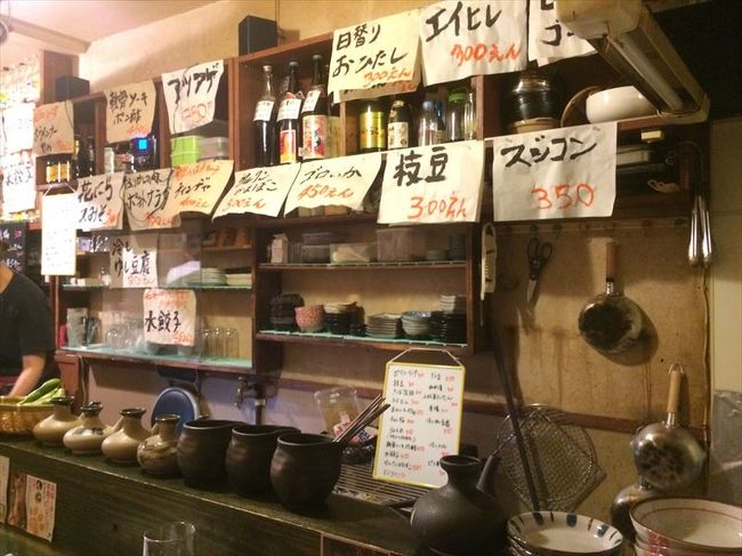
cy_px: 278
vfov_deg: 48.2
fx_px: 621
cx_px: 371
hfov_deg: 61.7
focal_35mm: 29
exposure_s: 1/15
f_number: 2.2
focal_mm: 4.15
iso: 500
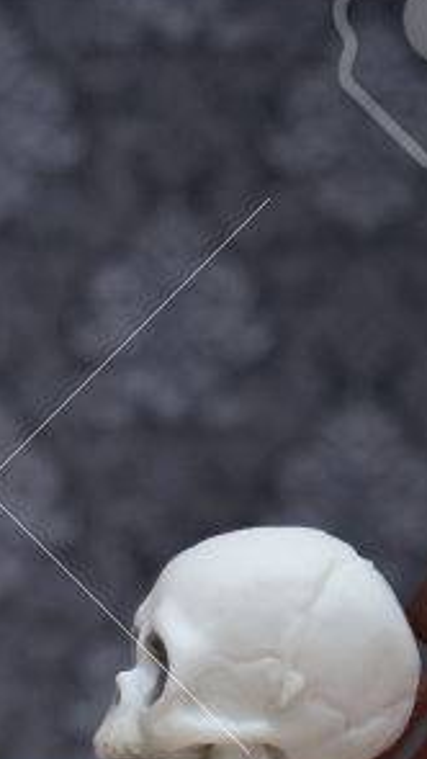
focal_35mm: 416
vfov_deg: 5.2
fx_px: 8371
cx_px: -970
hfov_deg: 2.9
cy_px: 872
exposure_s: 1/30
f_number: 8
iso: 200
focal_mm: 60
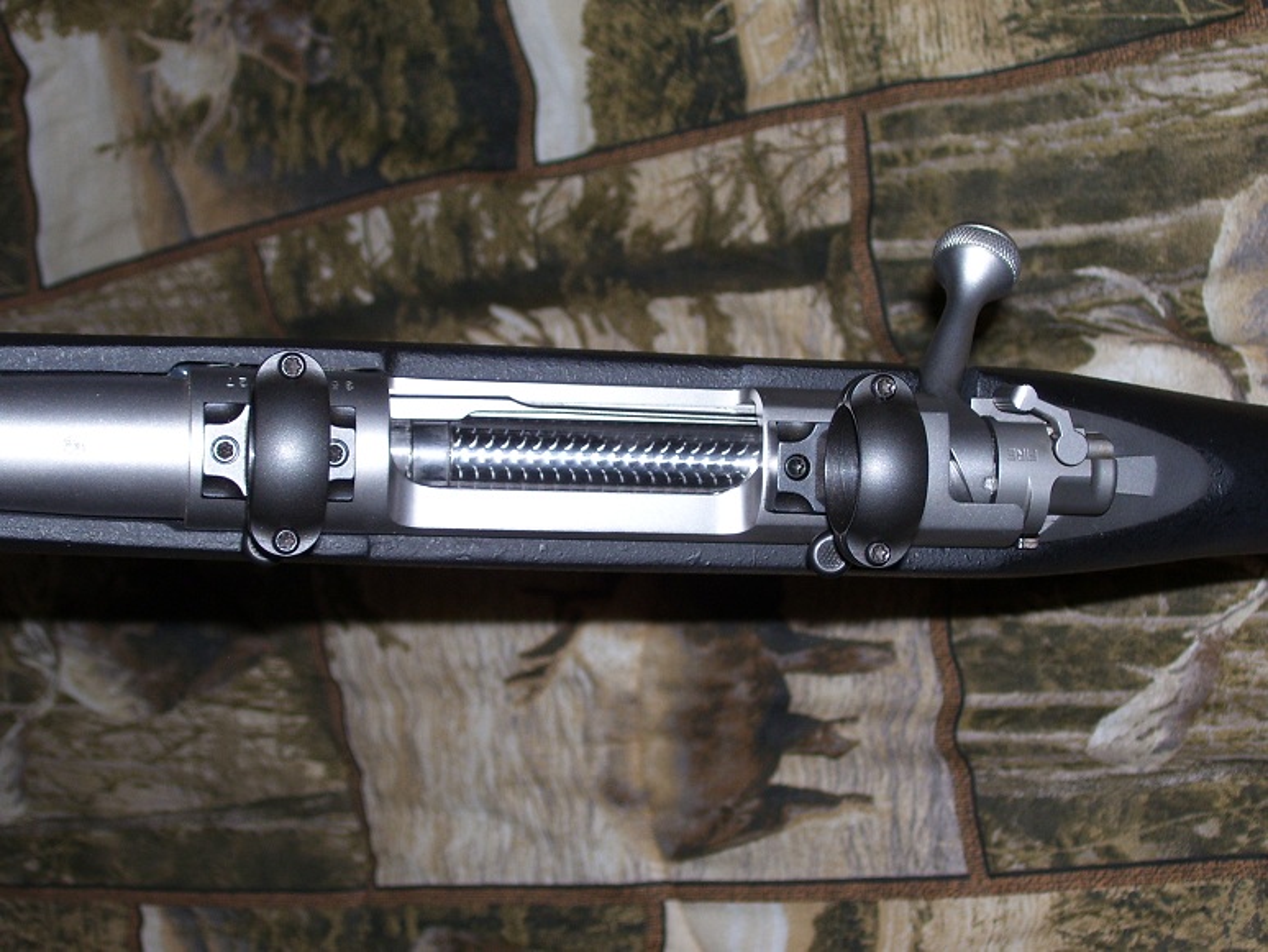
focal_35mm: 70
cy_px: 476
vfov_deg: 21.0
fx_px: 2565
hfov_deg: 27.8
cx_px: 634
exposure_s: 1/90
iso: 80
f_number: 4
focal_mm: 11.6
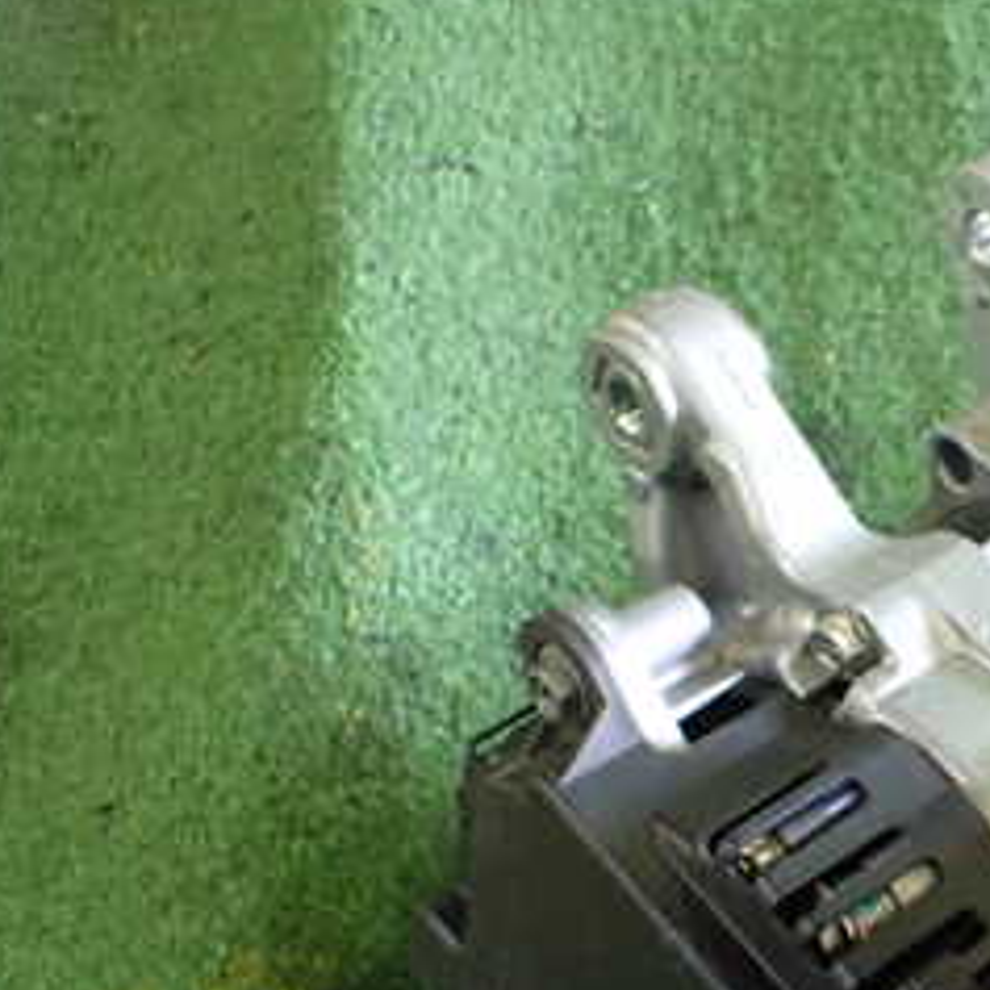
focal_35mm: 67
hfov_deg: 23.8
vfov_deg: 25.4
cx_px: 1128
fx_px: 2168
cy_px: 748
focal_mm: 5.4
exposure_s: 1/60
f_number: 2.3
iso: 800
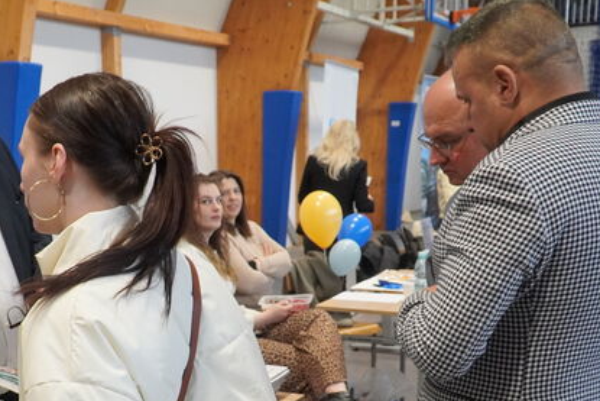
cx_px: 182
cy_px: 326
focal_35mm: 52
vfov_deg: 25.5
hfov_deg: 37.6
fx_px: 867
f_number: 4
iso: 1600
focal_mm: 18
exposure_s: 1/160
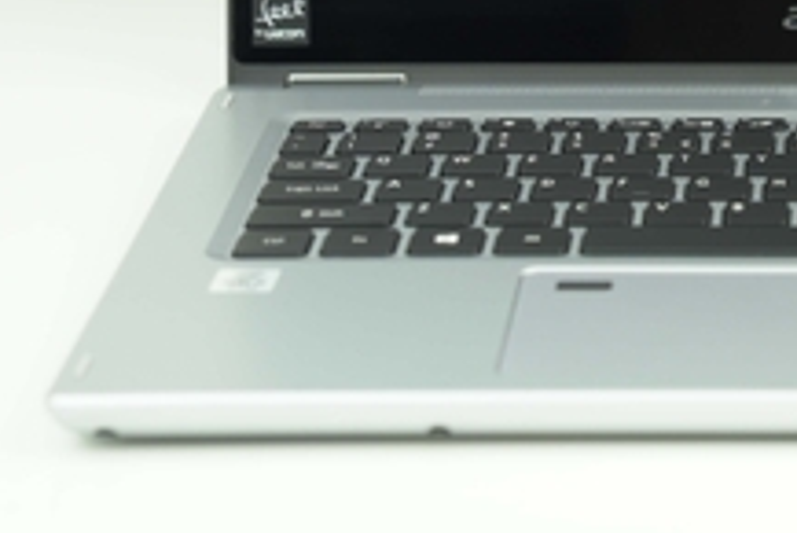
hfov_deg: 11.4
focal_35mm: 178
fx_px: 3952
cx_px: 804
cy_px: -158
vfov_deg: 7.6
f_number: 2.8
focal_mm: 43
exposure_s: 1/60
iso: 100
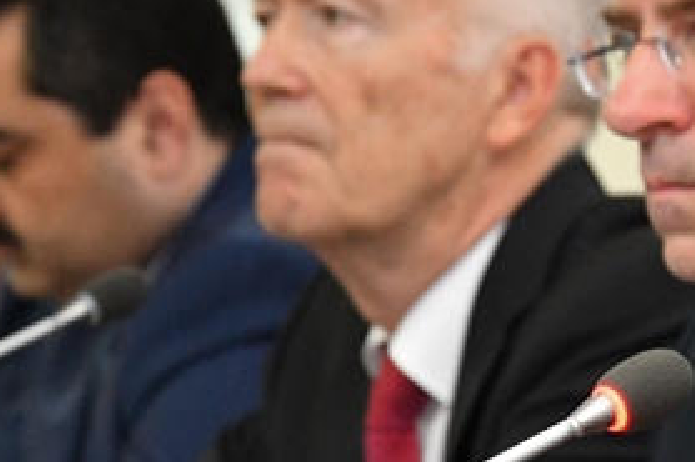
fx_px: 7089
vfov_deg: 3.7
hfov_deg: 5.6
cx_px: 748
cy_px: 236
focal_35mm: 367
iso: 3200
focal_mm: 85
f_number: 4.5
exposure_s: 1/80
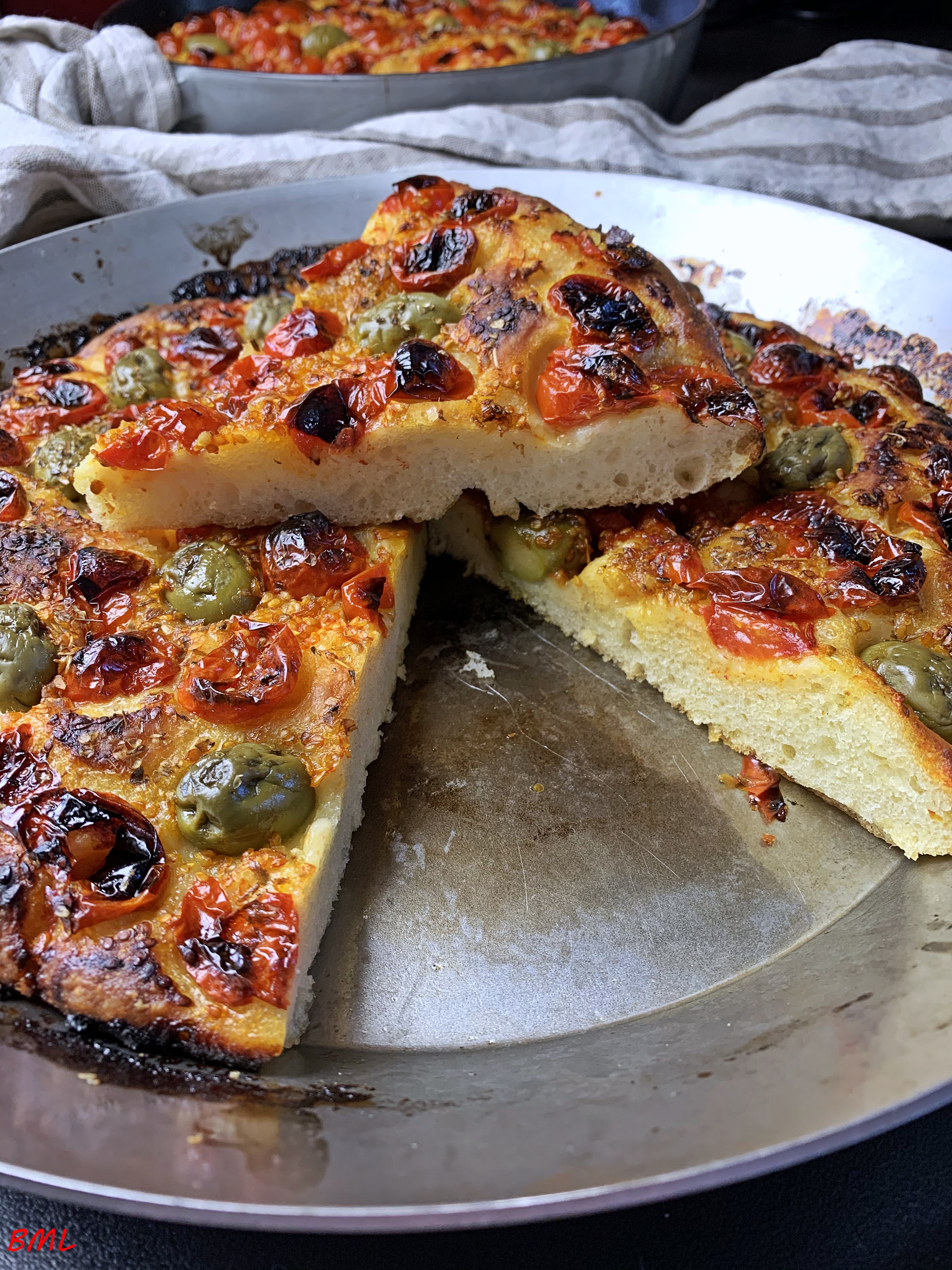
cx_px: 476
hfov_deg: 53.1
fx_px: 953
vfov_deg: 67.3
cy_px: 635
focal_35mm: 26
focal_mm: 4.25
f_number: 1.8
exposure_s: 1/50
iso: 64
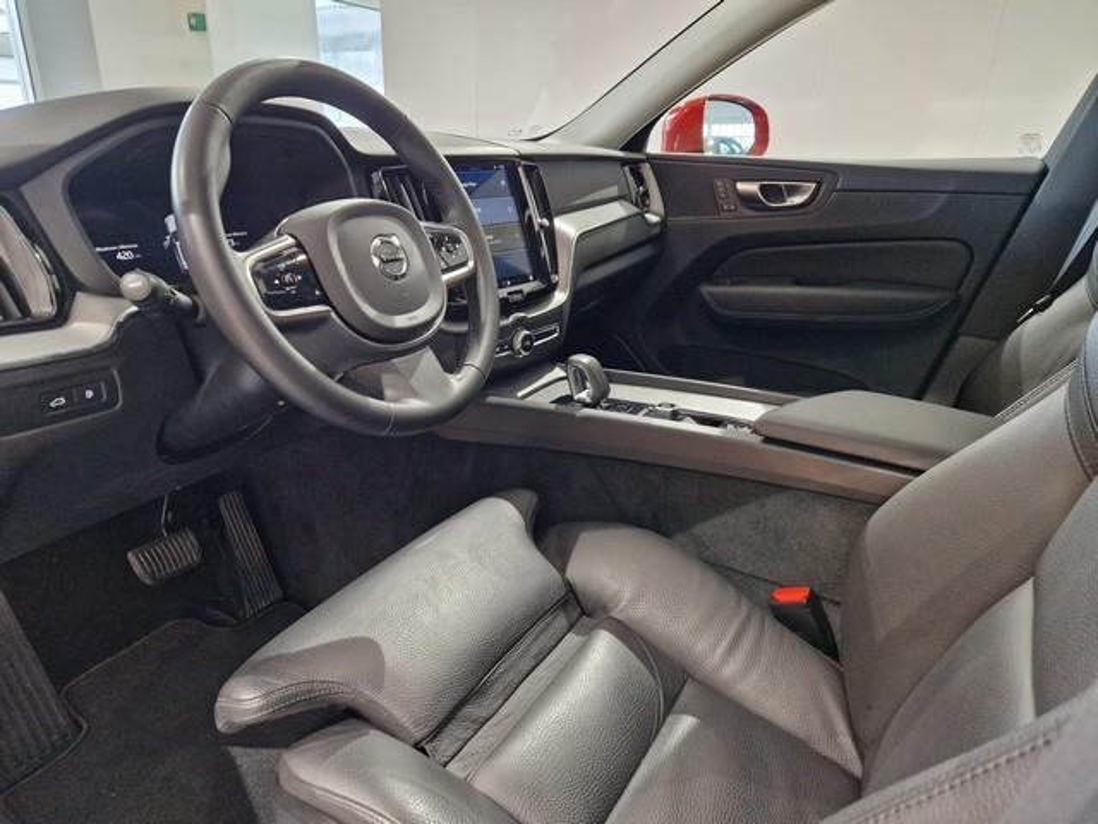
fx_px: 730
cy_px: 412
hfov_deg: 73.9
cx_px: 549
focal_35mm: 23
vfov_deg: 58.9
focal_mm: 5.4
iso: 800
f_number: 1.8
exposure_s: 1/100
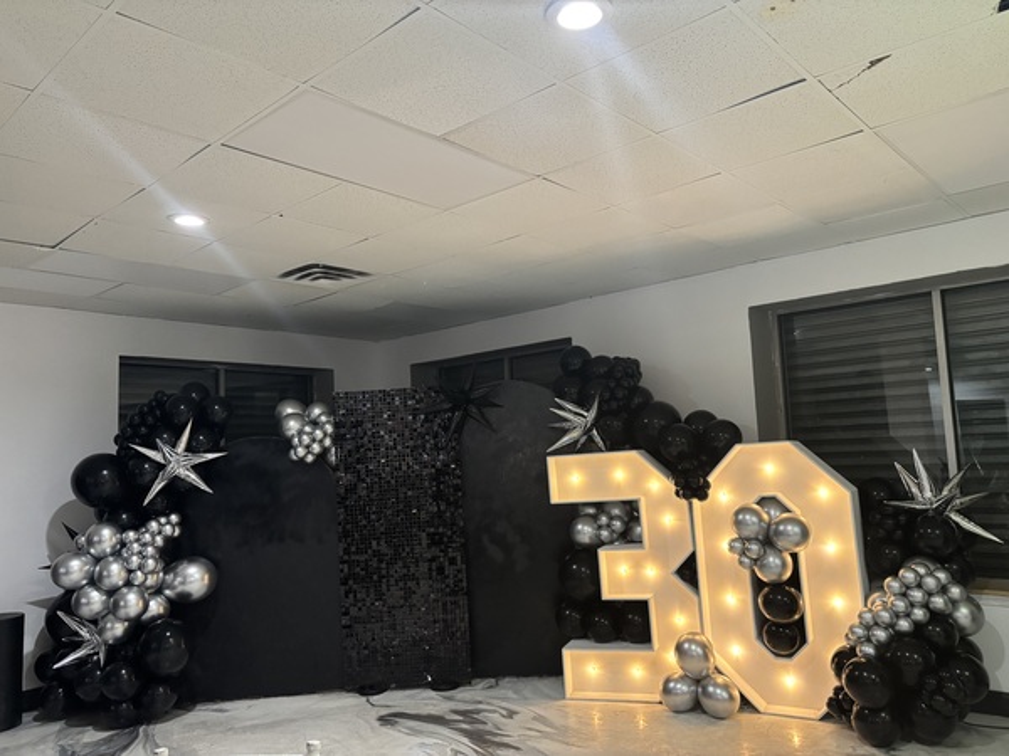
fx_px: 758
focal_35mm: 26
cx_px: 504
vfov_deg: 53.1
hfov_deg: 67.3
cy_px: 378
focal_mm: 5.96
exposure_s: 1/60
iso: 400
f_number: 1.6
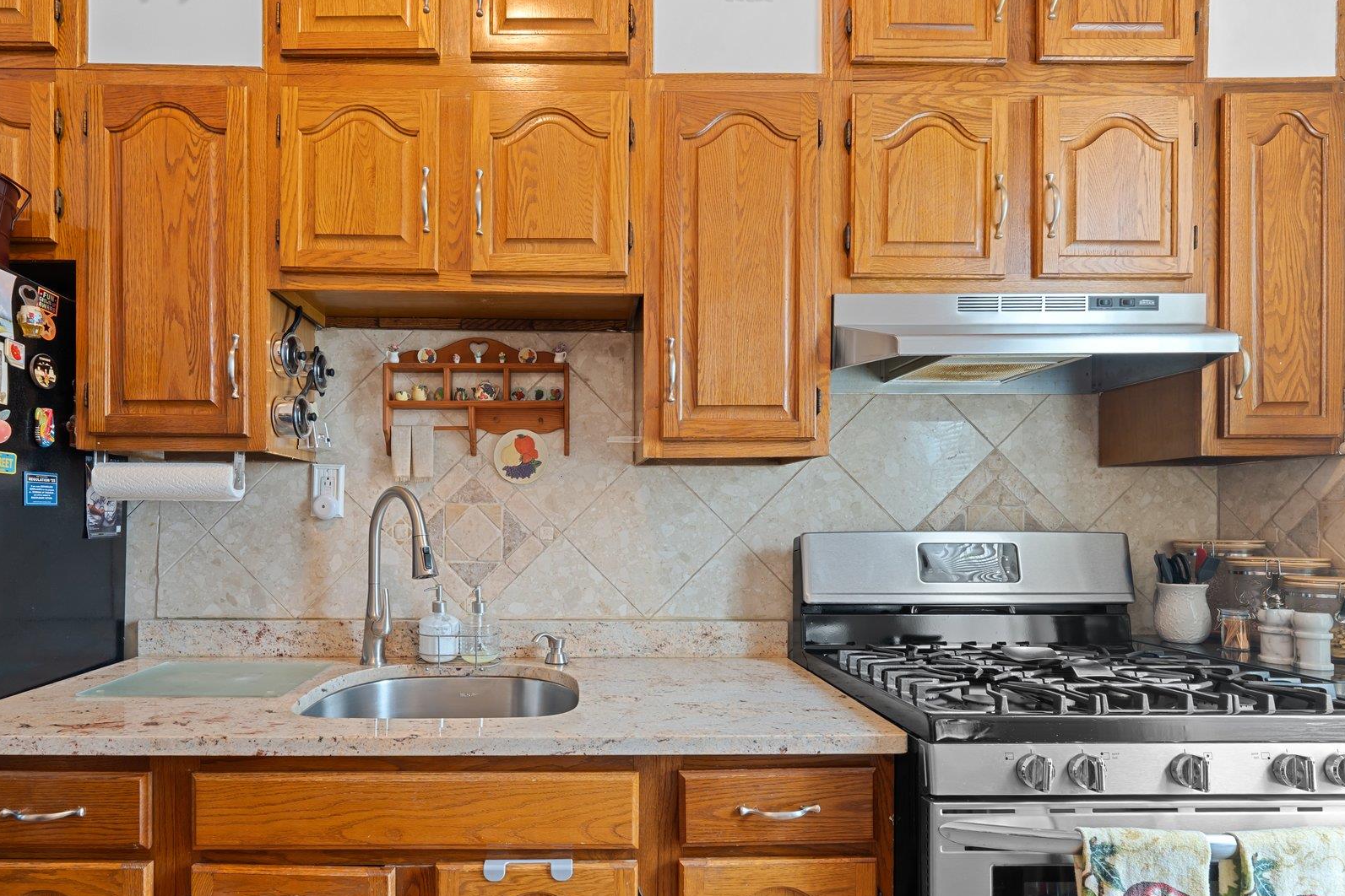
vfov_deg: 66.8
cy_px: 531
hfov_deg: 89.4
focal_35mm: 18
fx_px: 672
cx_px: 578
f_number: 10
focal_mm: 14
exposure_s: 2.5
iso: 320
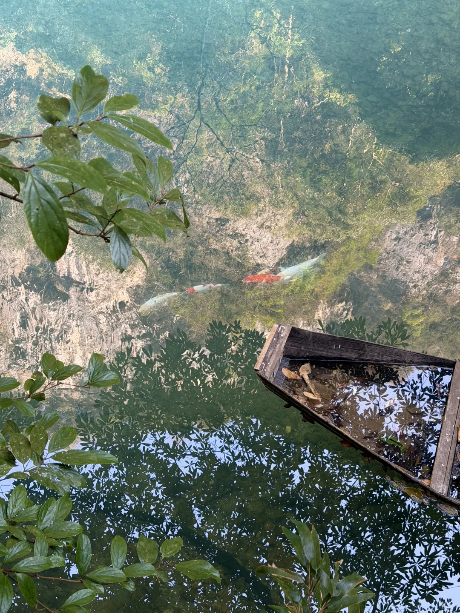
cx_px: 230
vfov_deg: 39.7
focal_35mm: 48
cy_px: 306
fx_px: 850
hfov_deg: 30.3
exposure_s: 1/60
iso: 100
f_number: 1.78
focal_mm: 6.76
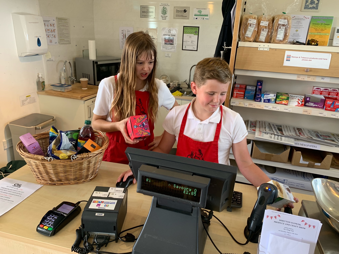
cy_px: 127
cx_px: 170
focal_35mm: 26
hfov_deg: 67.3
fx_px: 255
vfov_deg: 53.1
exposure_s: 1/50
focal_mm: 4.25
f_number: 1.8
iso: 100
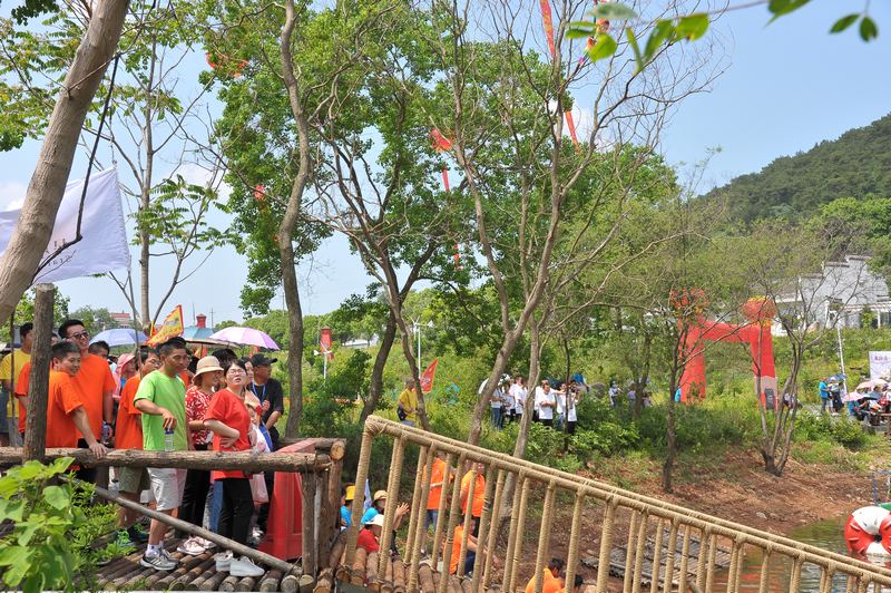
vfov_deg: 35.0
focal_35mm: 38
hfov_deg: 50.7
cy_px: 296
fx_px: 940
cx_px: 446
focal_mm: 38
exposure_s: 1/250
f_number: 8
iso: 200
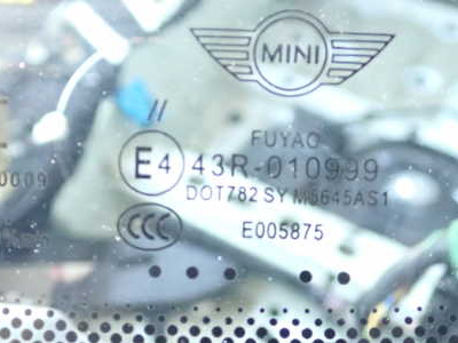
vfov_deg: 27.0
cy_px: 147
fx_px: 714
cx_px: 125
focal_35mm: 54
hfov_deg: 34.9
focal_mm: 6.37
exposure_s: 1/100
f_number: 2.5
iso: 3200
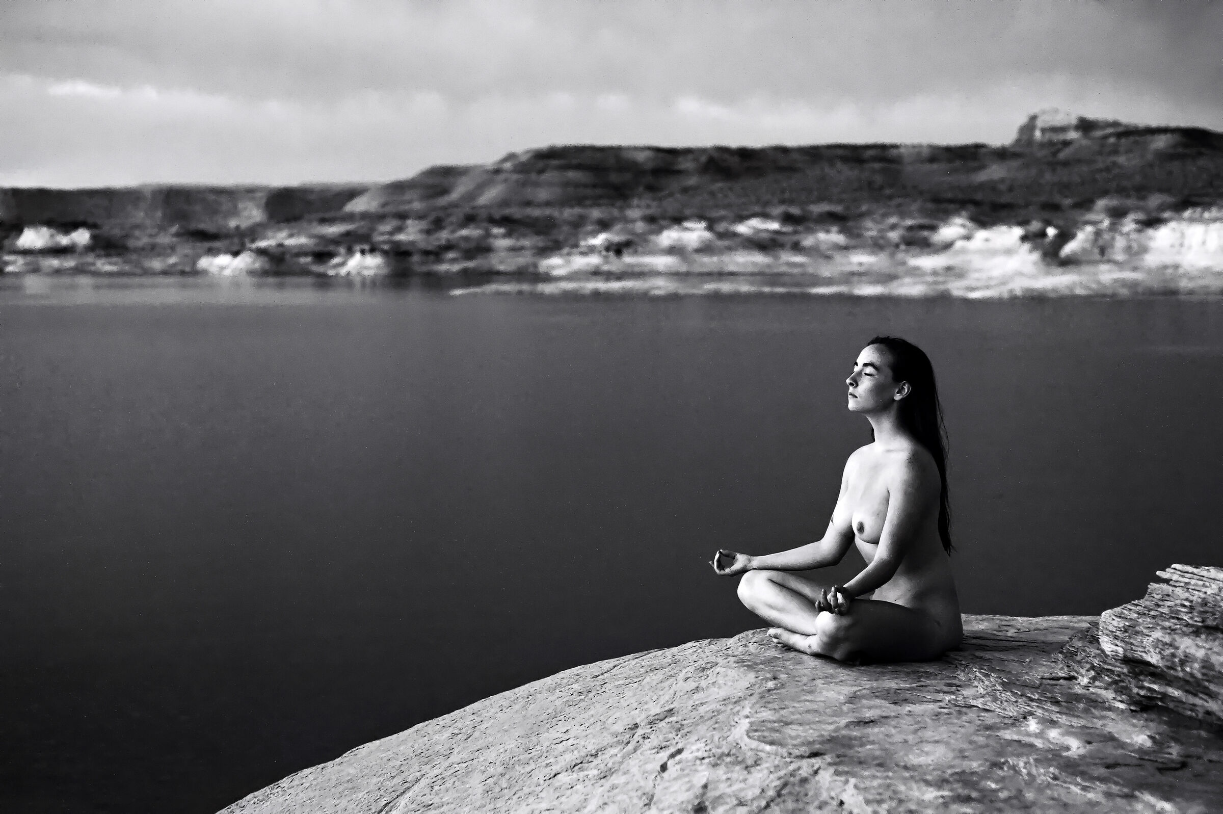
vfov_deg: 19.4
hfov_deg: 28.9
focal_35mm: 70
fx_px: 2376
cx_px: 612
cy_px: 407
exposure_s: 1/8
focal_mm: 70
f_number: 5.6
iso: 6400
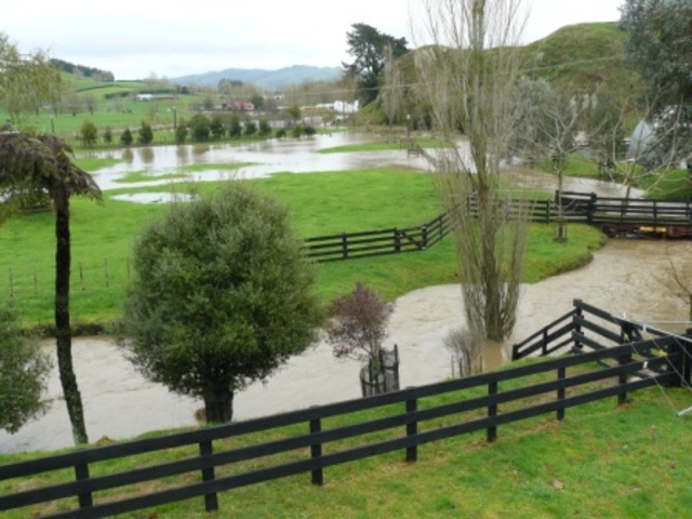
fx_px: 720
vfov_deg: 39.7
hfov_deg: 51.4
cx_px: 346
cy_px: 260
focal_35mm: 36
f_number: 4
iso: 100
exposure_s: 1/100
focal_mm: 6
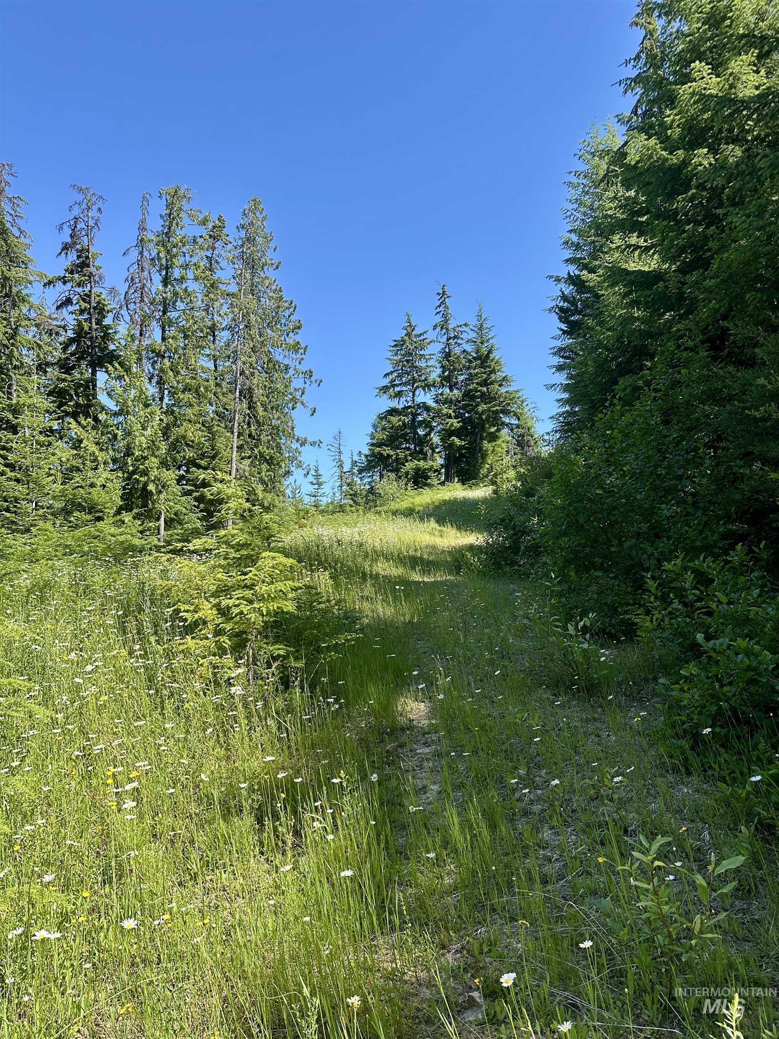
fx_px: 720
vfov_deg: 71.6
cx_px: 390
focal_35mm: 24
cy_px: 520
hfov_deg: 56.8
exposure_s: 1/1517
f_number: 1.78
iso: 80
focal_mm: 6.86
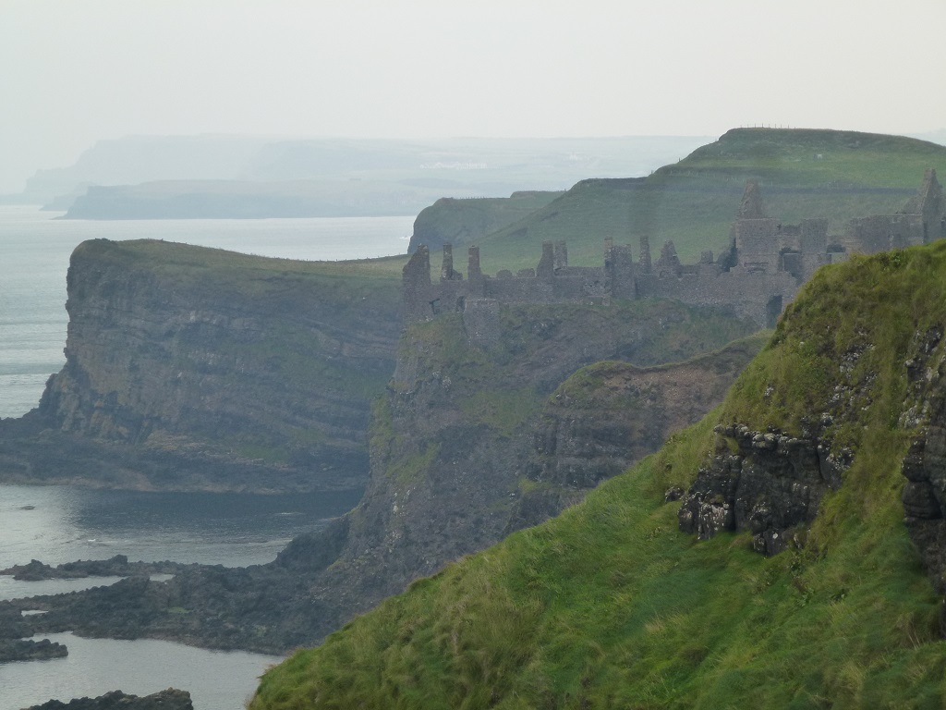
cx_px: 473
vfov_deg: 10.4
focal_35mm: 142
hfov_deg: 13.9
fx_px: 3881
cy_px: 355
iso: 160
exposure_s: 1/100
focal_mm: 25.5
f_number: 5.3
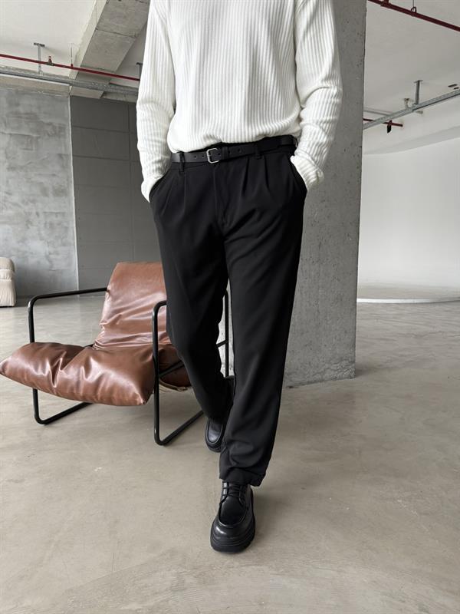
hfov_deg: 56.8
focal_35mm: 24
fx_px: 425
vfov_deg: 71.6
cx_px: 230
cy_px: 307
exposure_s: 1/92
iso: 200
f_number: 1.78
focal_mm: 6.76
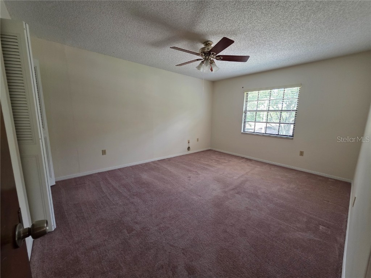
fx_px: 139
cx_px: 186
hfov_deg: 106.2
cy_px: 139
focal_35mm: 13
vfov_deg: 89.9
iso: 160
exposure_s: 1/60
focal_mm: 2.2
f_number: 1.9
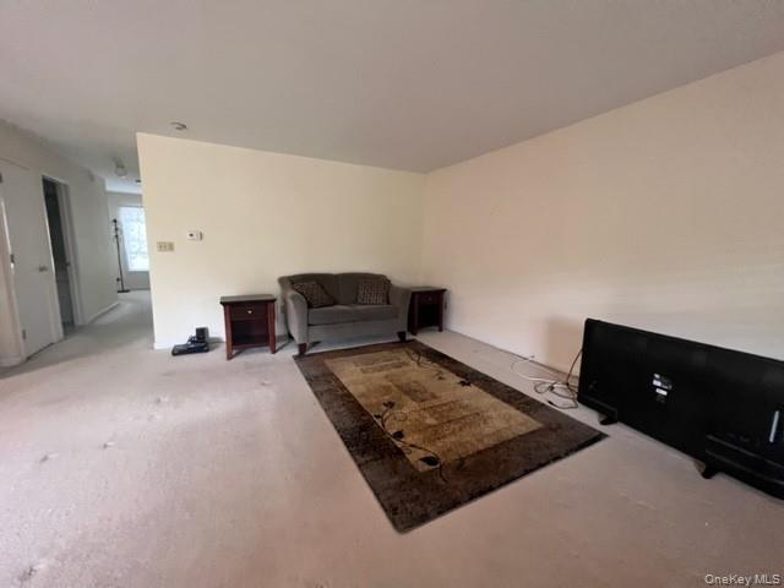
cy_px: 294
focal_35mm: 13
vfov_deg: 89.9
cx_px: 392
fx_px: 294
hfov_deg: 106.2
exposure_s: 1/60
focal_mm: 1.57
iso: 500
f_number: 1.8
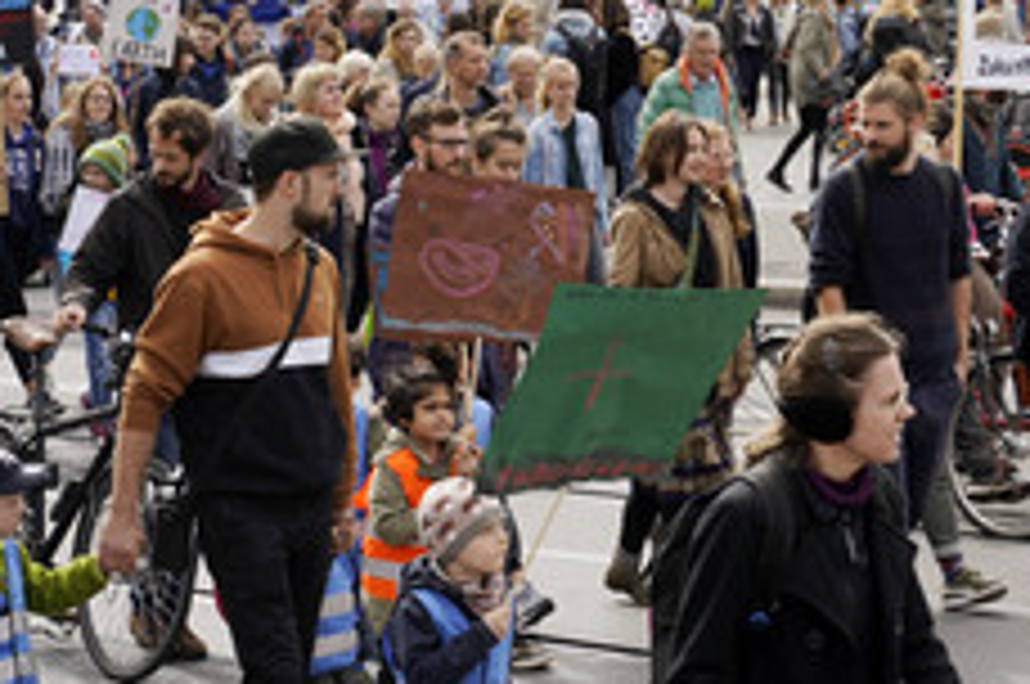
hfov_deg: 13.8
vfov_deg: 9.2
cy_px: 50
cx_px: 924
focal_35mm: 148
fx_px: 4228
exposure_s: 1/160
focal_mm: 75
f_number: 11
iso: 160
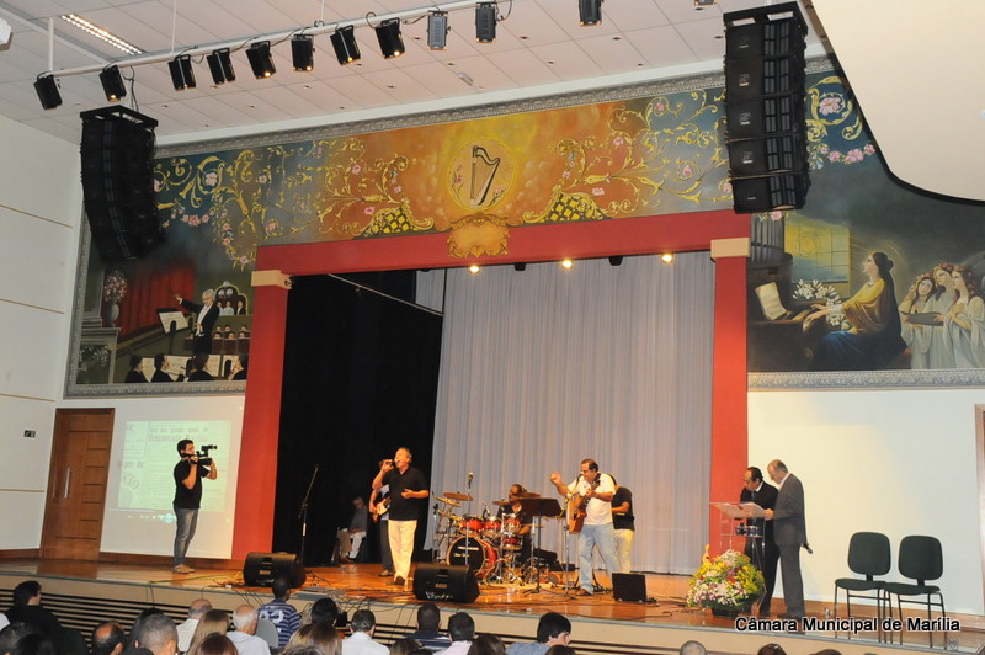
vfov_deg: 31.8
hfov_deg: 46.4
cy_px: 328
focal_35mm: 42
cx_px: 492
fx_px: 1148
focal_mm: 28
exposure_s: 1/50
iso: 3200
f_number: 6.3
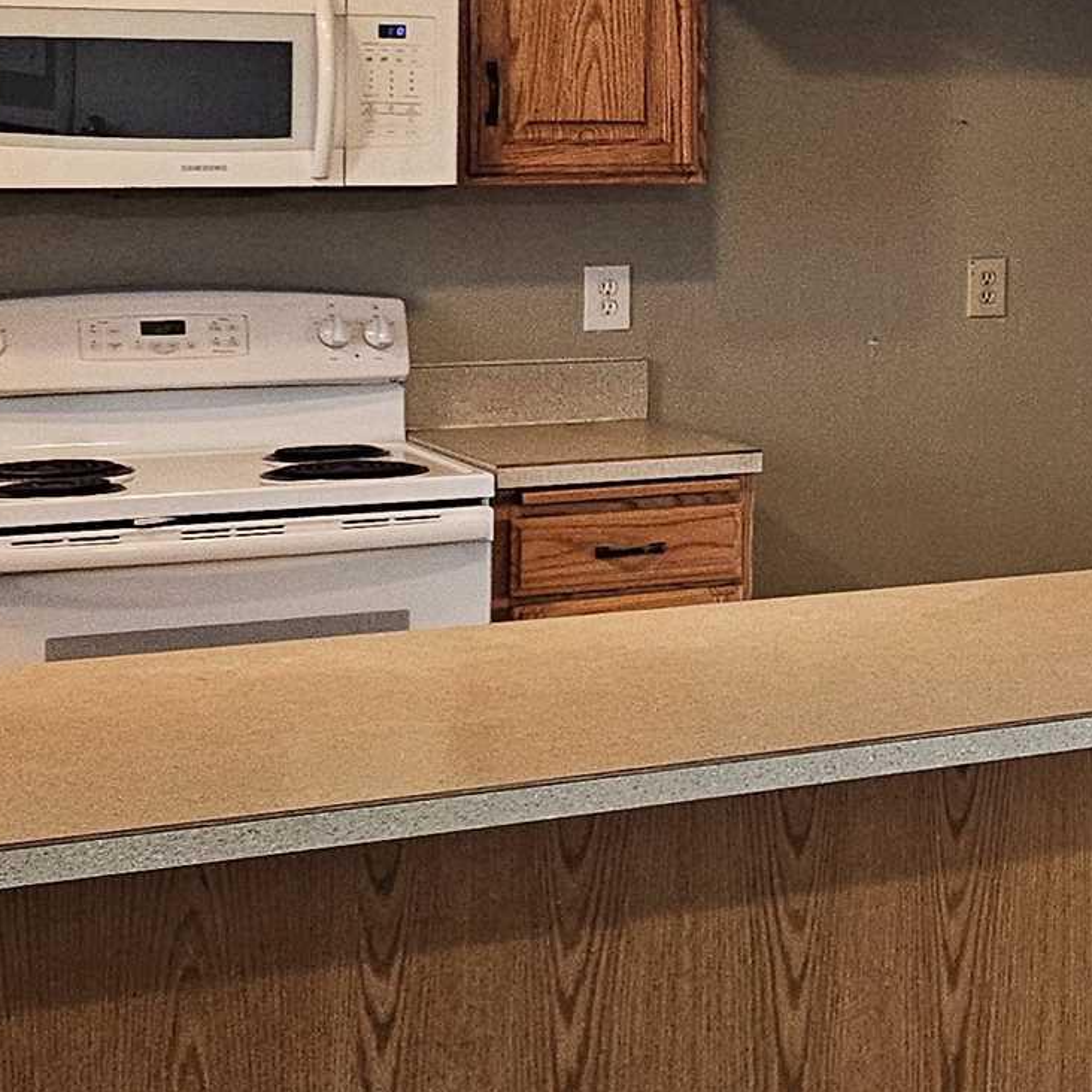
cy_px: 178
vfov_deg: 19.3
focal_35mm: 89
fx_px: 3176
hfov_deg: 15.7
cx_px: 2148
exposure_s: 1/120
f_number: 1.8
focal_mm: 5
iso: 250
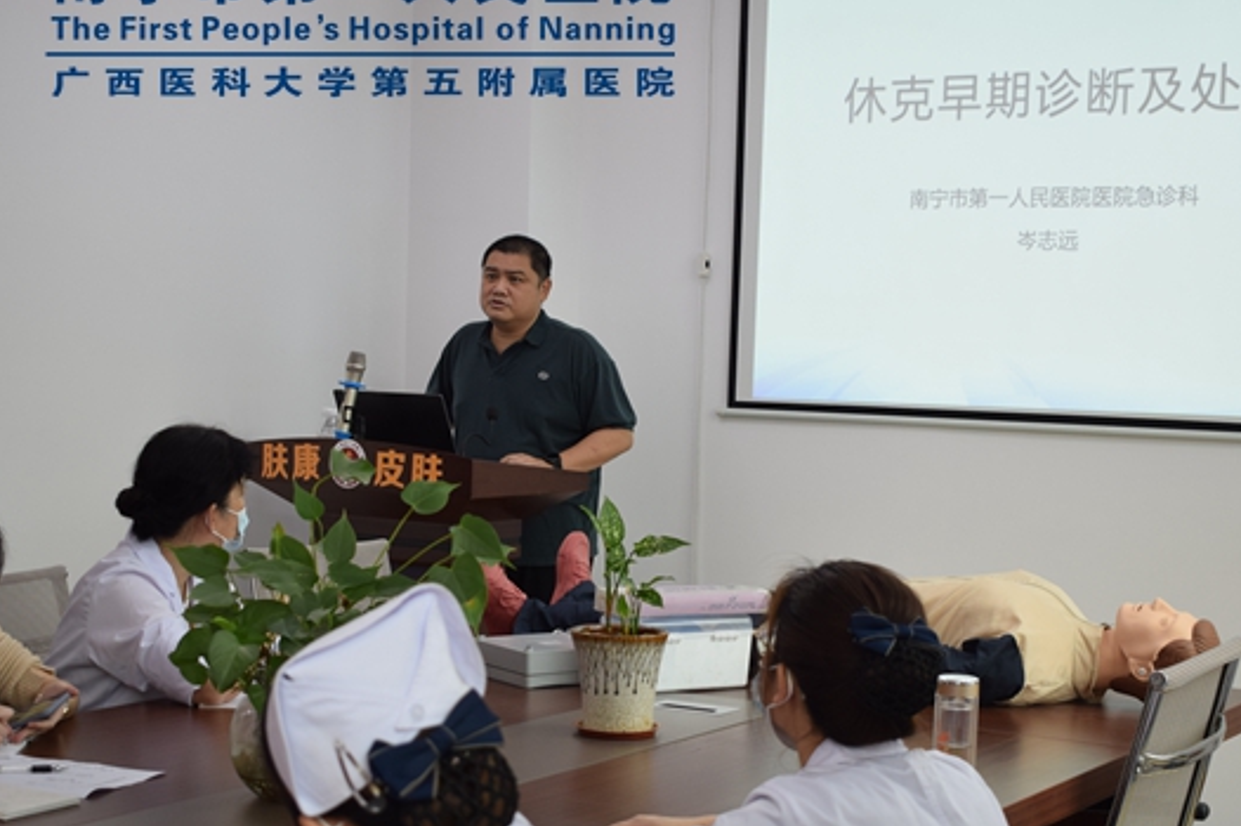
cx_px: 649
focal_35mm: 64
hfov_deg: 31.6
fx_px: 2194
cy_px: 505
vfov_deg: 21.3
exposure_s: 1/60
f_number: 4.2
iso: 400
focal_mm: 31
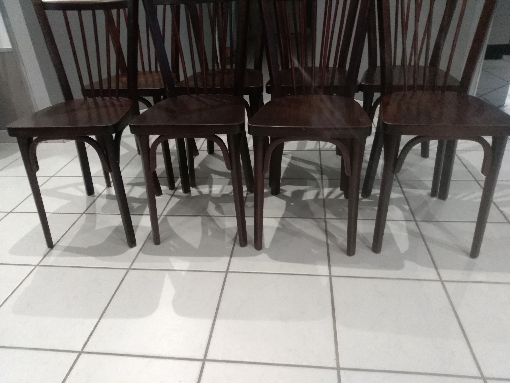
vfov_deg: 53.1
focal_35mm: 26
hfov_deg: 67.3
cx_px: 255
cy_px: 192
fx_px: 383
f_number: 2
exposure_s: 1/25
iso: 790
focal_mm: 3.54
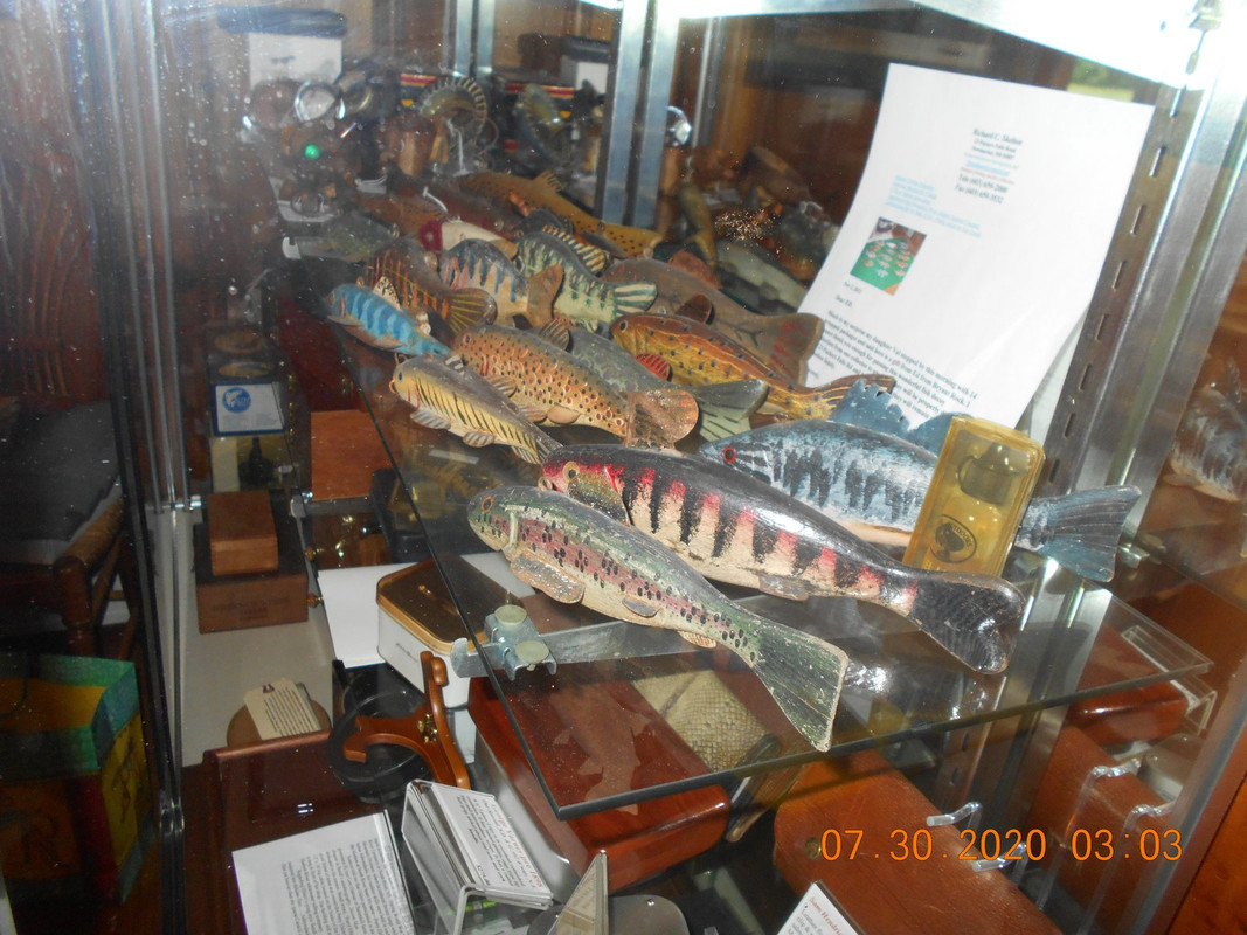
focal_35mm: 26
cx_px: 624
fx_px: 937
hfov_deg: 67.3
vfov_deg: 53.1
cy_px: 468
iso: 200
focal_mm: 4.6
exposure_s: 1/25
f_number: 3.2
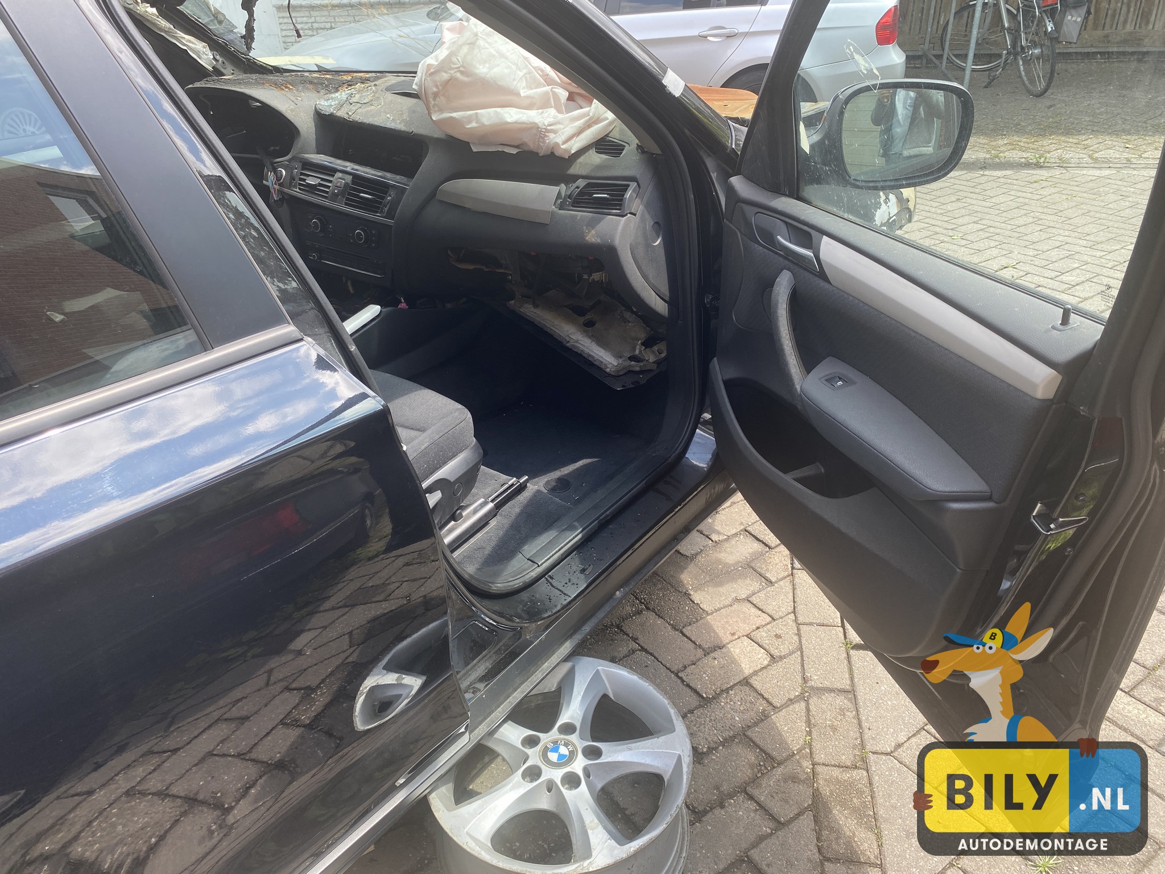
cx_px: 582
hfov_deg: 67.3
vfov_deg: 53.1
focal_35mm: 26
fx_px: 875
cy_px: 437
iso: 32
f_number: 1.8
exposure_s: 1/344
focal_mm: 4.25
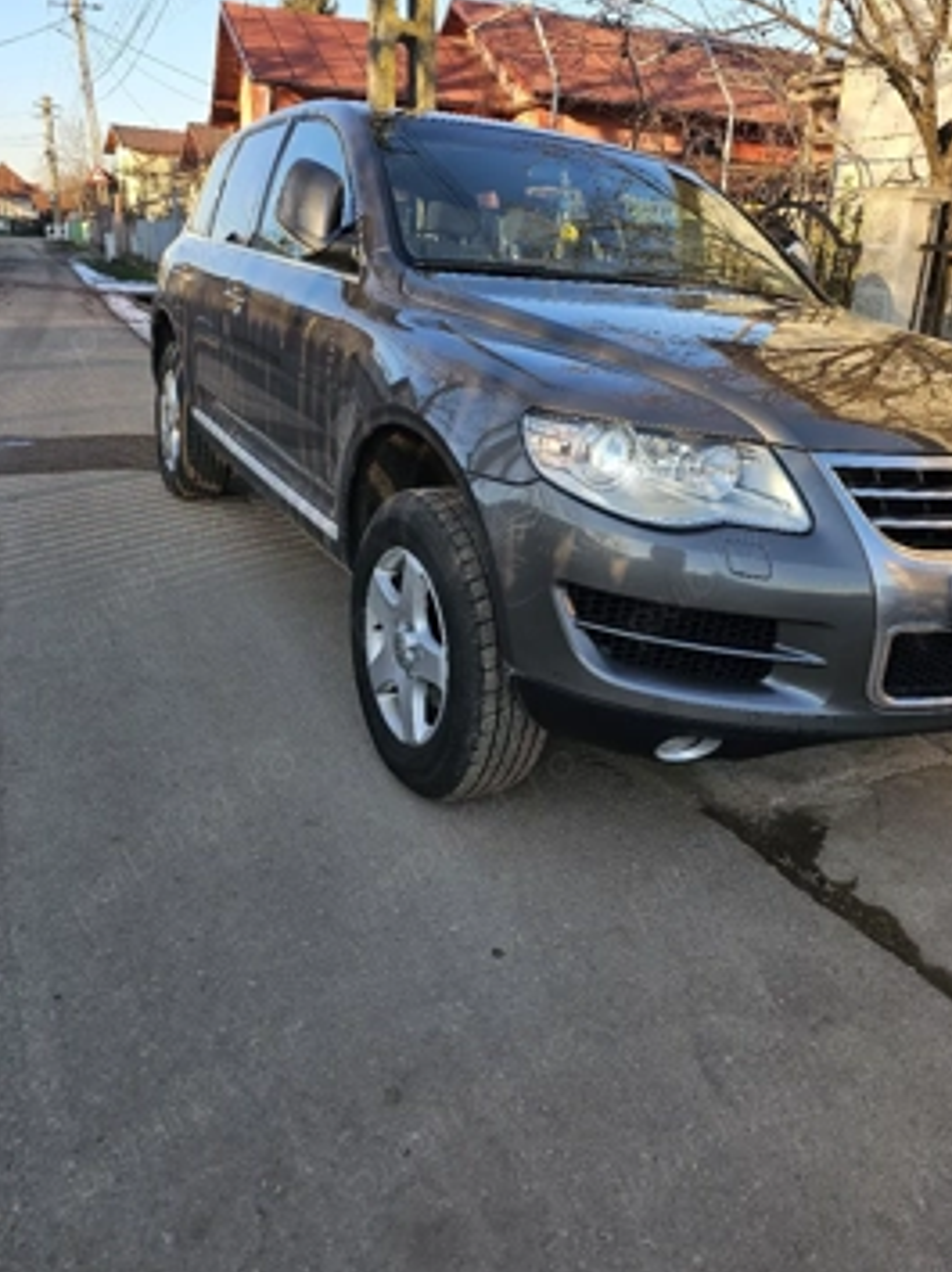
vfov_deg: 67.3
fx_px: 955
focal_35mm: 26
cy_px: 596
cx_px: 532
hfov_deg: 52.9
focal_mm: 6.3
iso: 10
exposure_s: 1/122
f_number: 1.7
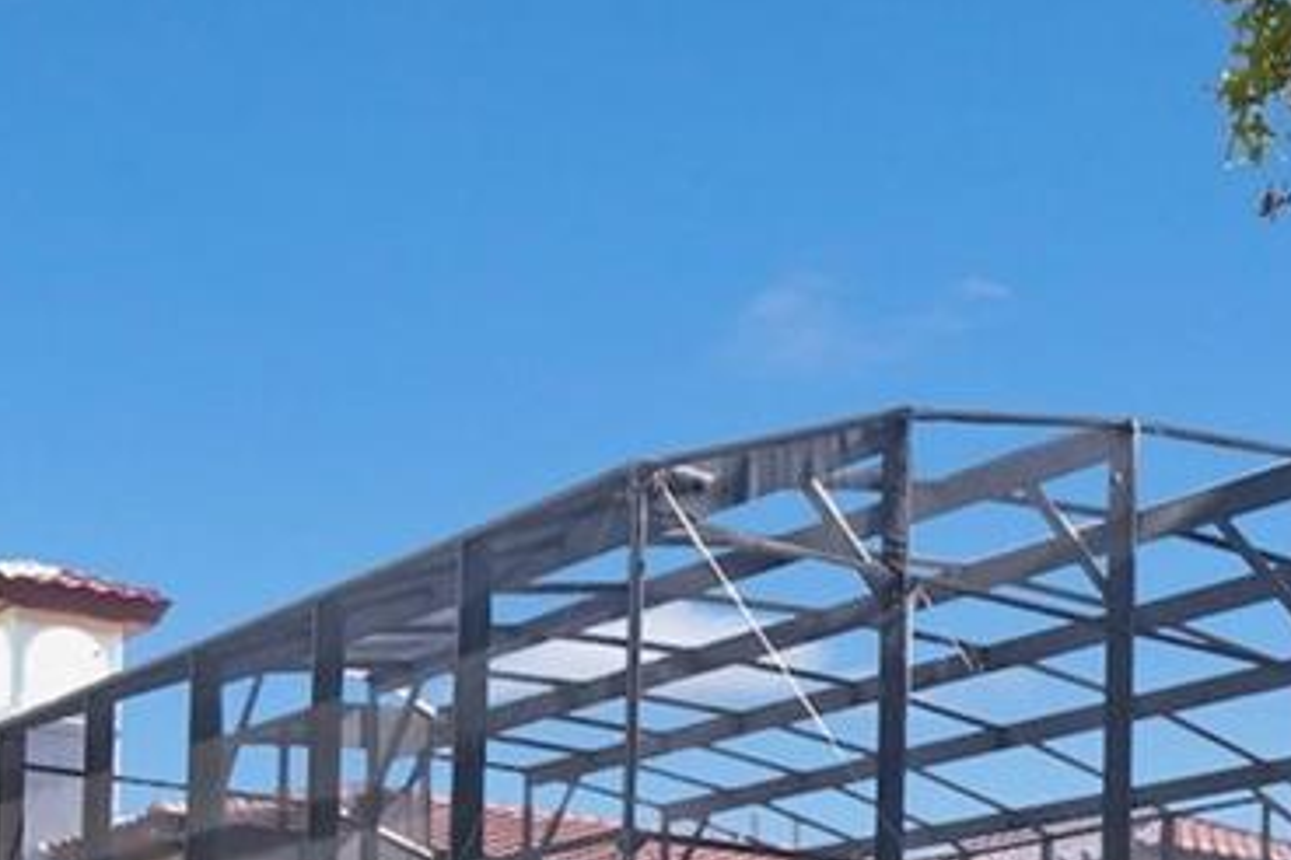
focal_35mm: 65
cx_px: 1214
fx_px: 2331
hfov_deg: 29.4
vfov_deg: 18.4
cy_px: 1323
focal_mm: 10
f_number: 10
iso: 250
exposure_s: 1/60
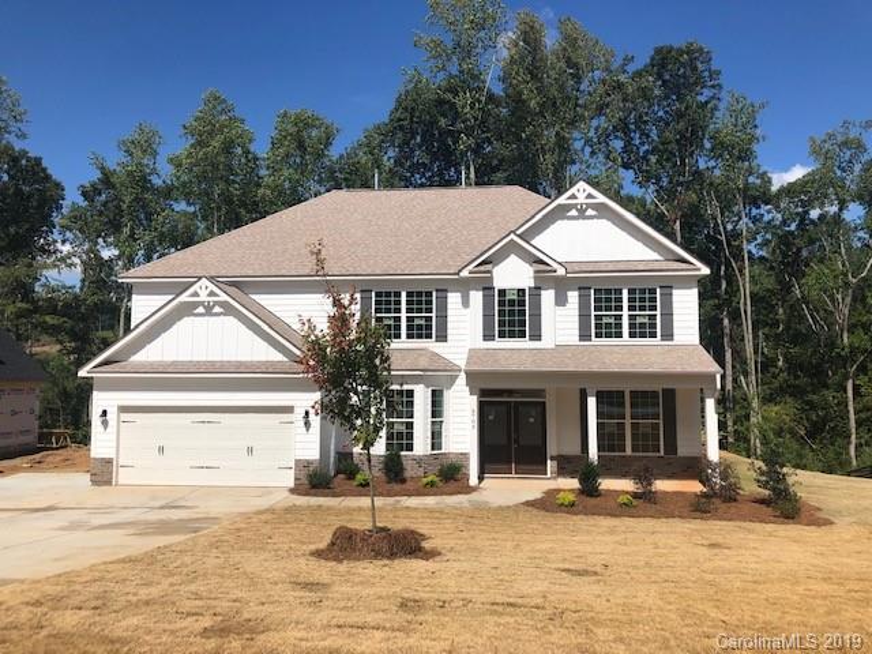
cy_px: 327
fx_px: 705
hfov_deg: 63.4
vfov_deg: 49.7
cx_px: 436
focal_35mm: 28
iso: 25
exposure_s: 1/3745
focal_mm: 3.99
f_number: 1.8
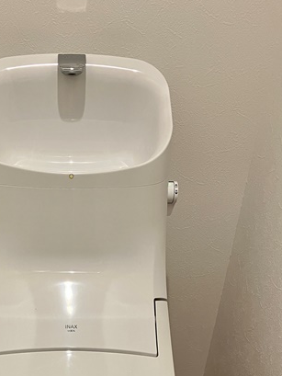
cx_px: 72
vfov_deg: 34.8
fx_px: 565
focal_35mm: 52
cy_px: 334
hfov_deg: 27.7
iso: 64
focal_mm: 3.99
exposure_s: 1/50
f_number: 1.8
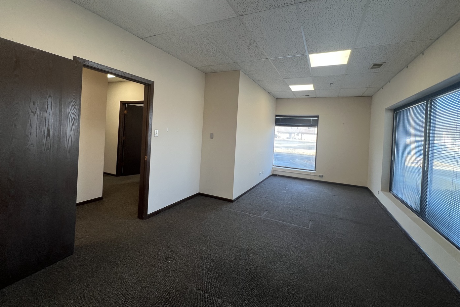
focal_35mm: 14
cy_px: 134
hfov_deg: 104.2
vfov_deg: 80.8
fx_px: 179
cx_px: 237
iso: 64
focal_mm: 1.57
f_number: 1.8
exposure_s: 1/120
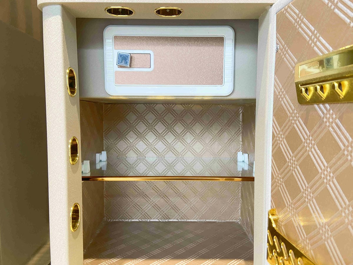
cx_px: 176
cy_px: 132
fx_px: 265
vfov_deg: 53.1
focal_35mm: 26
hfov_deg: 67.3
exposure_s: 1/60
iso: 200
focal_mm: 4.25
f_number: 1.8
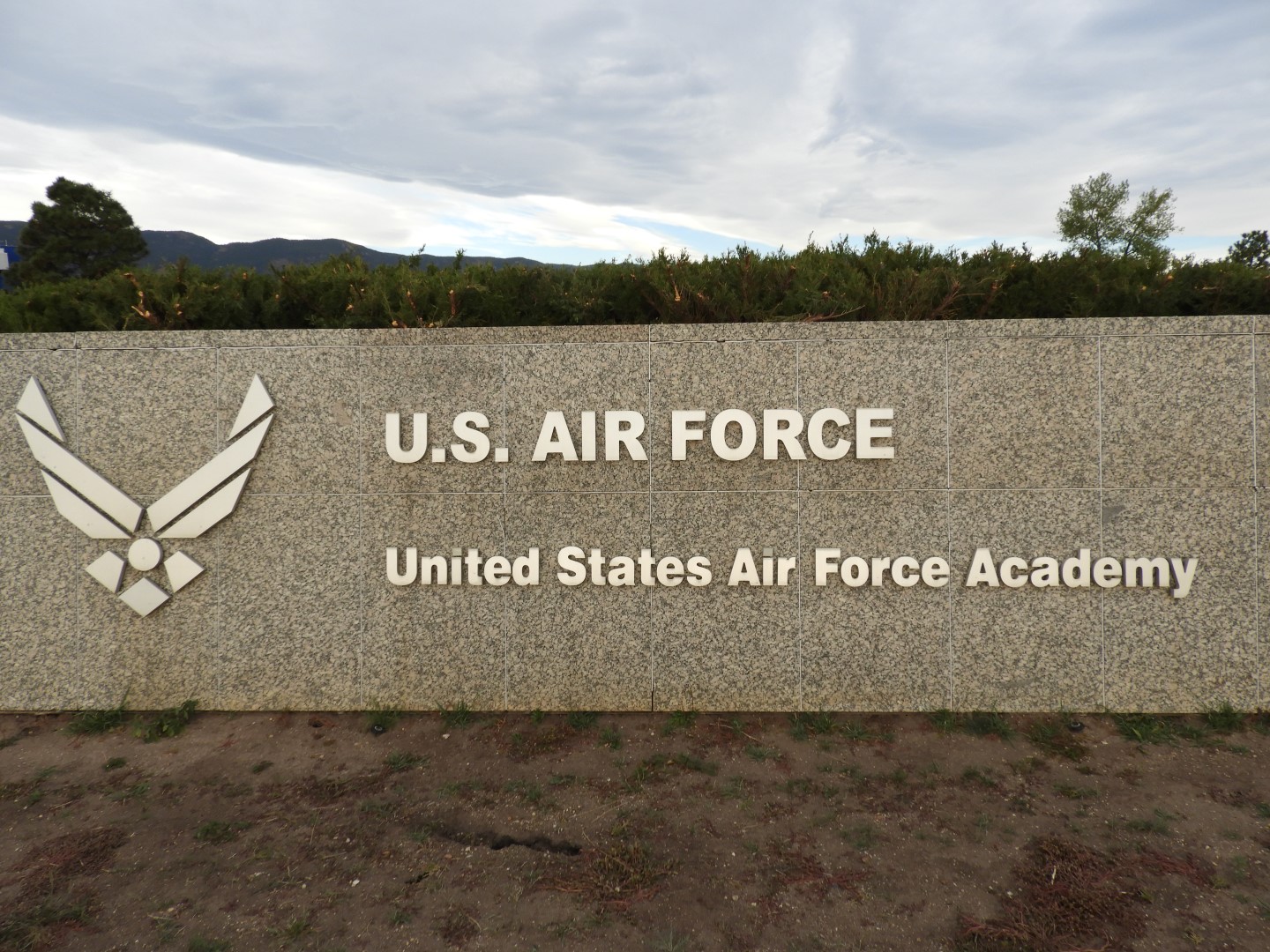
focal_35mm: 24
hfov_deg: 71.6
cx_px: 635
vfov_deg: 56.8
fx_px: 881
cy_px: 476
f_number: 3.3
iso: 100
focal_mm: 4.3
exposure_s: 1/200
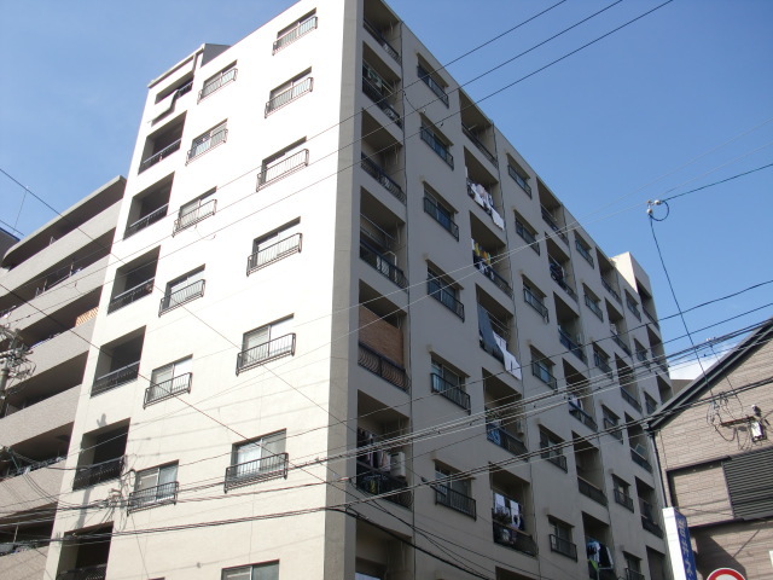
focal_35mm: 36
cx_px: 386
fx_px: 804
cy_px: 290
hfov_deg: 51.4
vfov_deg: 39.7
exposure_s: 1/1000
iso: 64
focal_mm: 6.3
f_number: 2.8
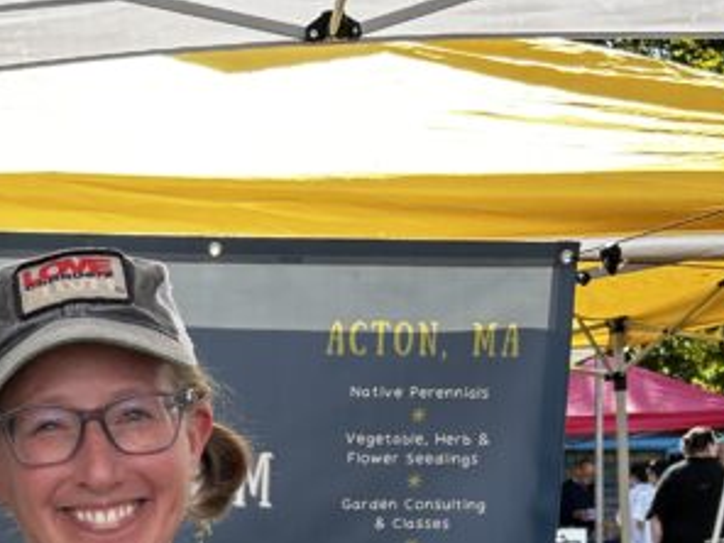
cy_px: 873
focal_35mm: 90
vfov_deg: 14.9
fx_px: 1882
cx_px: 135
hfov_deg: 21.5
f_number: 1.5
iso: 50
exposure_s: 1/965
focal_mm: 5.7
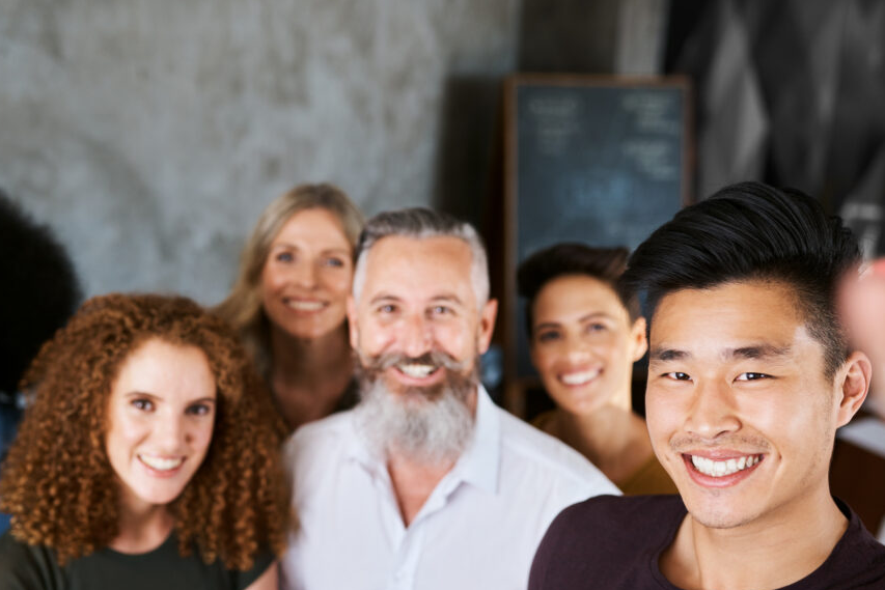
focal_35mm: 42
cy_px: 344
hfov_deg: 46.4
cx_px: 410
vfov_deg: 31.8
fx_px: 1033
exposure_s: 1/320
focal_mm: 35
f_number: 2.2
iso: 400
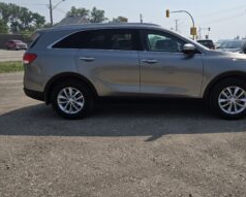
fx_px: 241
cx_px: 152
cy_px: 87
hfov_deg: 53.6
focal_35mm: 33
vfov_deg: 44.5
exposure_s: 1/3211
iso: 25
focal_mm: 5.4
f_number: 1.8
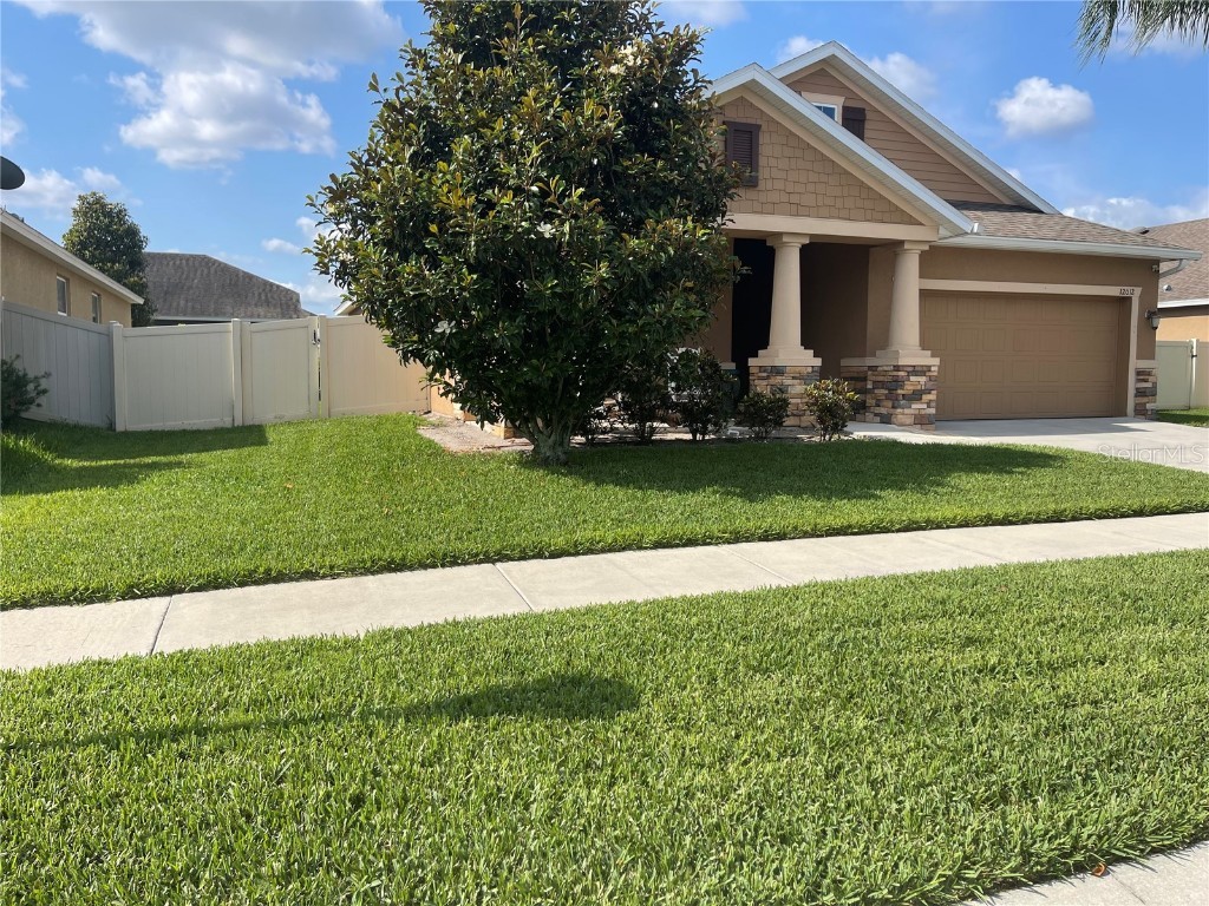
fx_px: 908
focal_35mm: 26
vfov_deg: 53.1
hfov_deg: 67.3
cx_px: 604
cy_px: 453
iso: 32
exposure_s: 1/2488
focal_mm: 5.1
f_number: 1.6
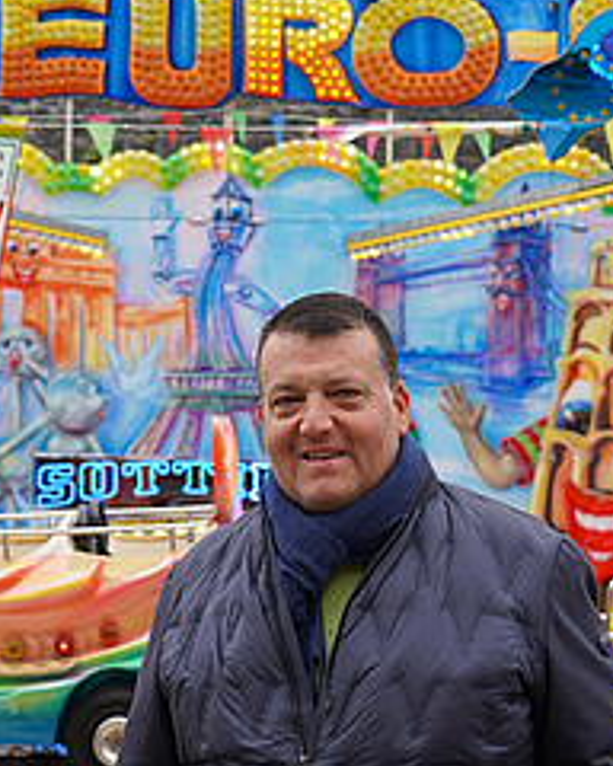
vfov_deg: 31.4
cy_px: 437
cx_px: 354
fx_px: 1361
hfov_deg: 25.4
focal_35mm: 60
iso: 160
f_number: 4
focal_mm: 32
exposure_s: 1/160
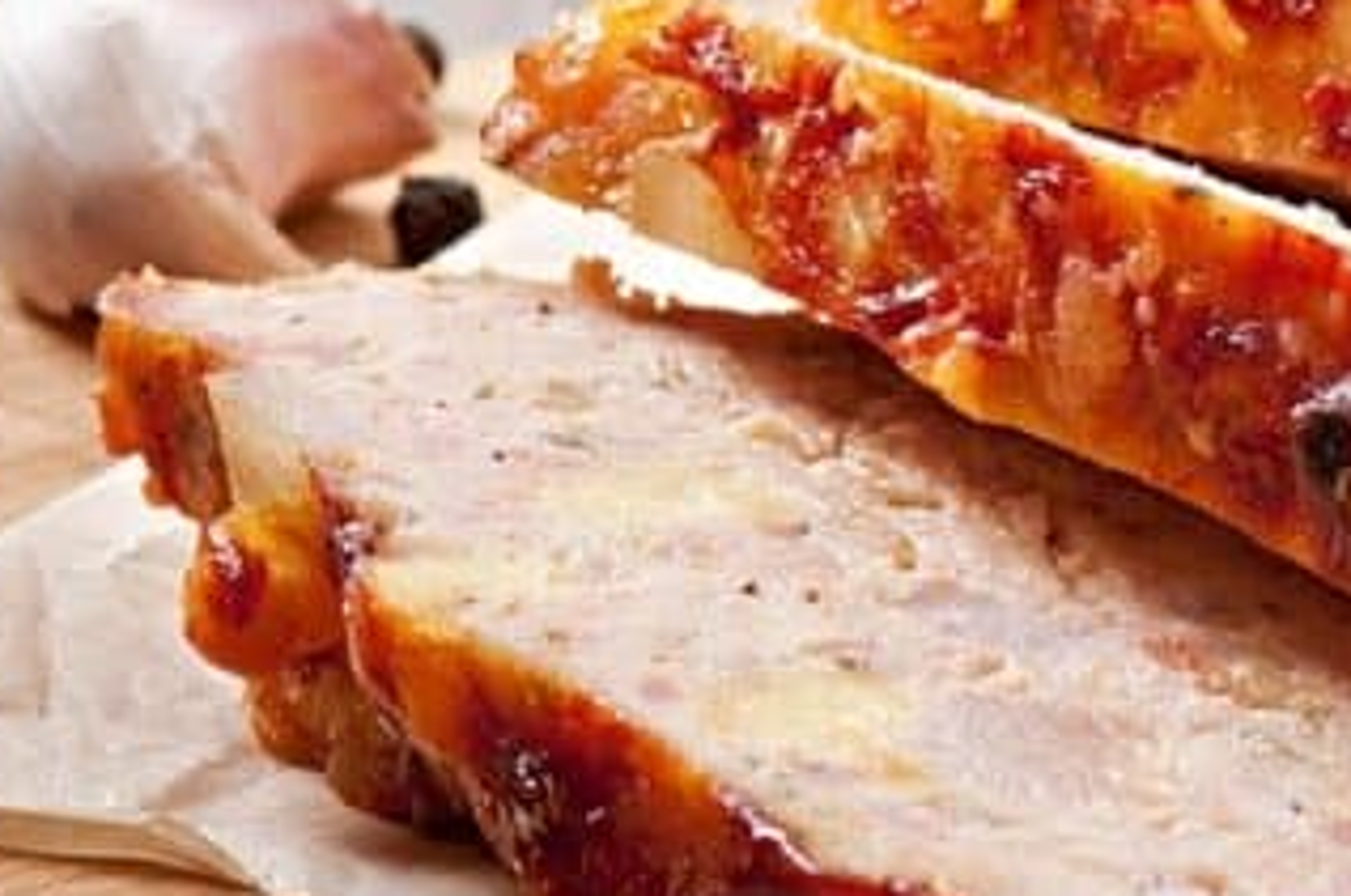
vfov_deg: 2.7
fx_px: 18983
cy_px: 8
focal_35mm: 507
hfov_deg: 4.1
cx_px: 1976
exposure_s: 1/200
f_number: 11
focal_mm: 105
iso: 100
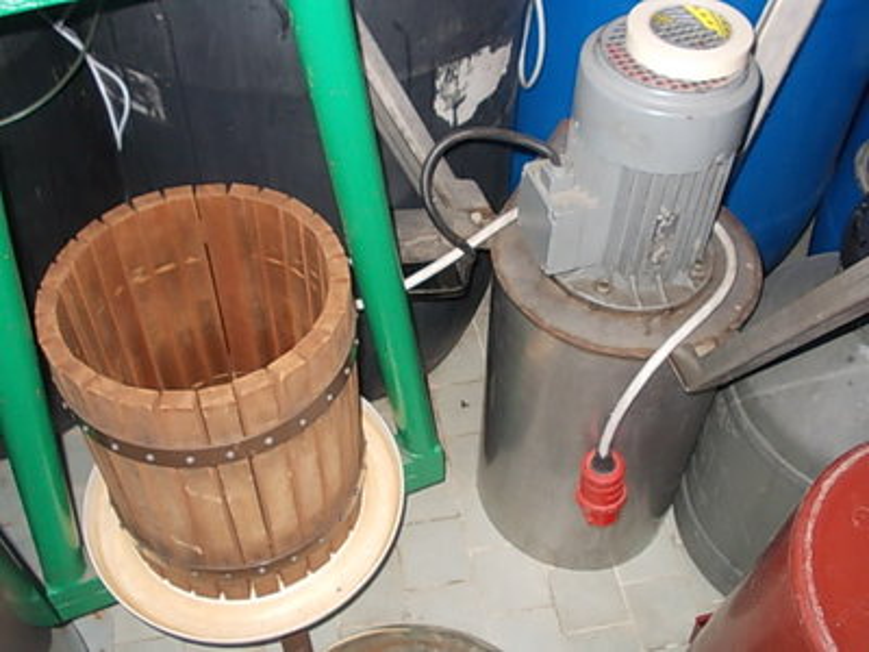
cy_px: 326
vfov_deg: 37.7
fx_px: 954
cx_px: 434
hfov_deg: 49.0
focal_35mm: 38
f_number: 3.1
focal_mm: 5.3
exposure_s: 1/30
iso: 200
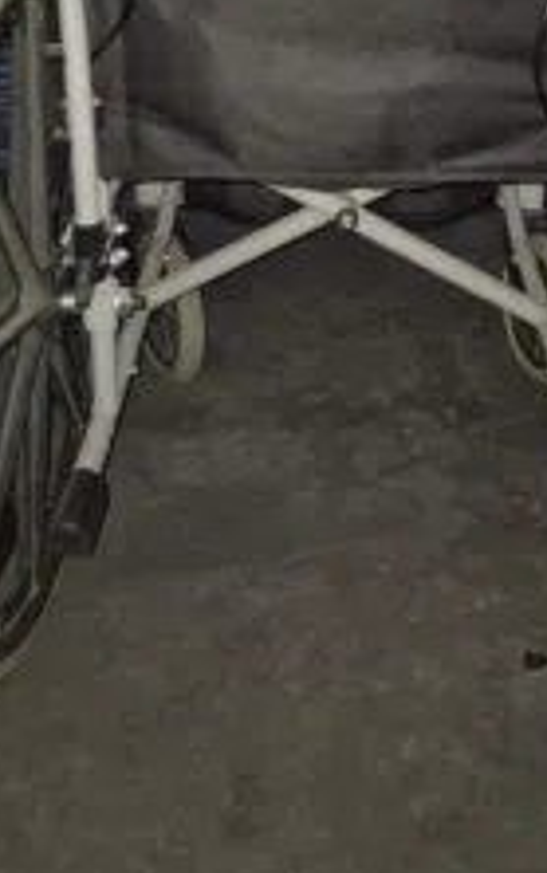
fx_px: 1048
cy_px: 114
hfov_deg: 29.0
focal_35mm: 44
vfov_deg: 42.1
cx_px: 370
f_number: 1.8
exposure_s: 1/20
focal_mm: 5.4
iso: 125
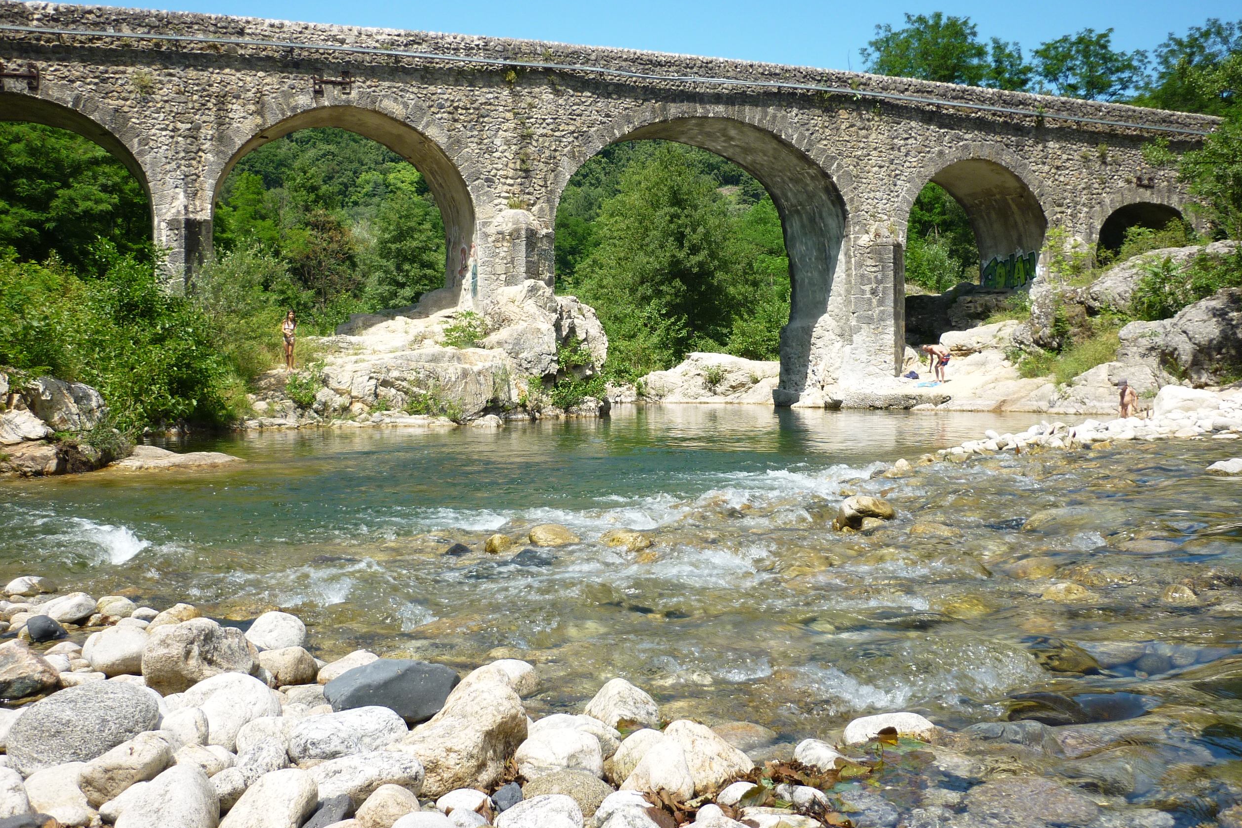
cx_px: 633
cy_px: 384
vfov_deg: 37.8
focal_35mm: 35
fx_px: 1208
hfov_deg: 54.4
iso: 80
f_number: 8
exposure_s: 1/125
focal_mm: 5.5
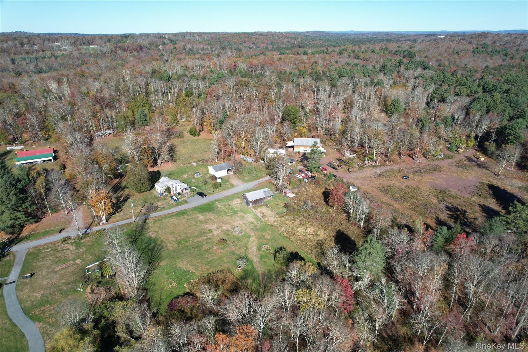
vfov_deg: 57.2
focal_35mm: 22
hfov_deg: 78.6
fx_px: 323
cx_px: 264
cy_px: 176
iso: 110
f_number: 2.8
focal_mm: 8.38
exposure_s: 1/1250
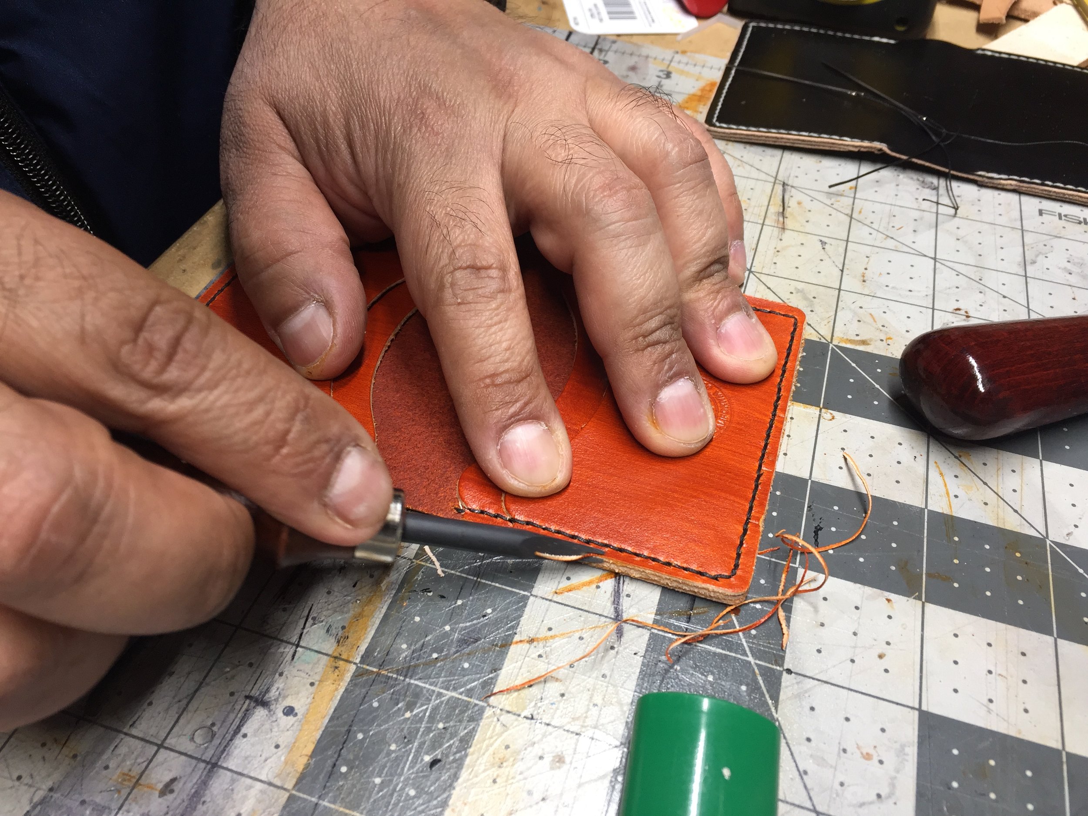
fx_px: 911
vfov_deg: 48.2
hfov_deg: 61.7
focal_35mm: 29
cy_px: 408
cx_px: 544
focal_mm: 4.15
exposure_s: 1/30
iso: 64
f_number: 2.2
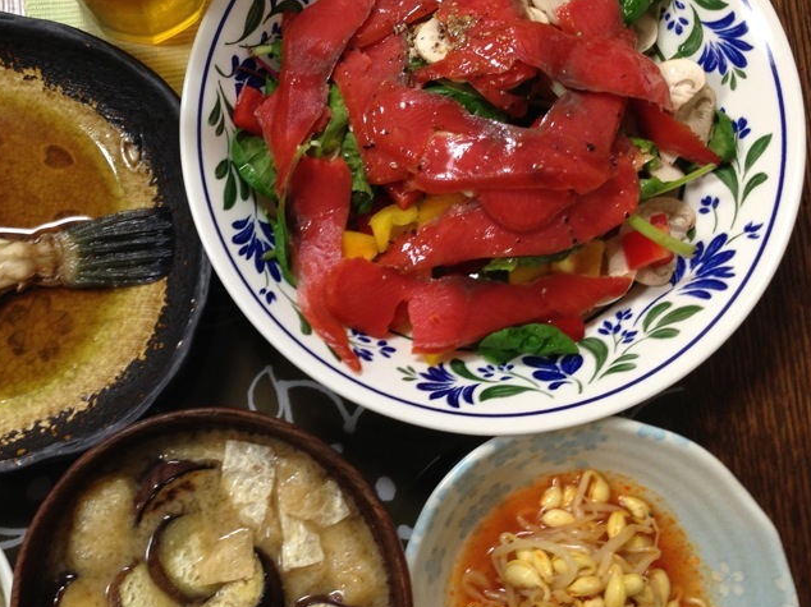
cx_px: 239
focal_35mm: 50
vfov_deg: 29.1
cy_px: 326
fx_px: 1171
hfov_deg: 37.6
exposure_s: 1/20
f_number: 2.4
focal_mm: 4.13
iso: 80
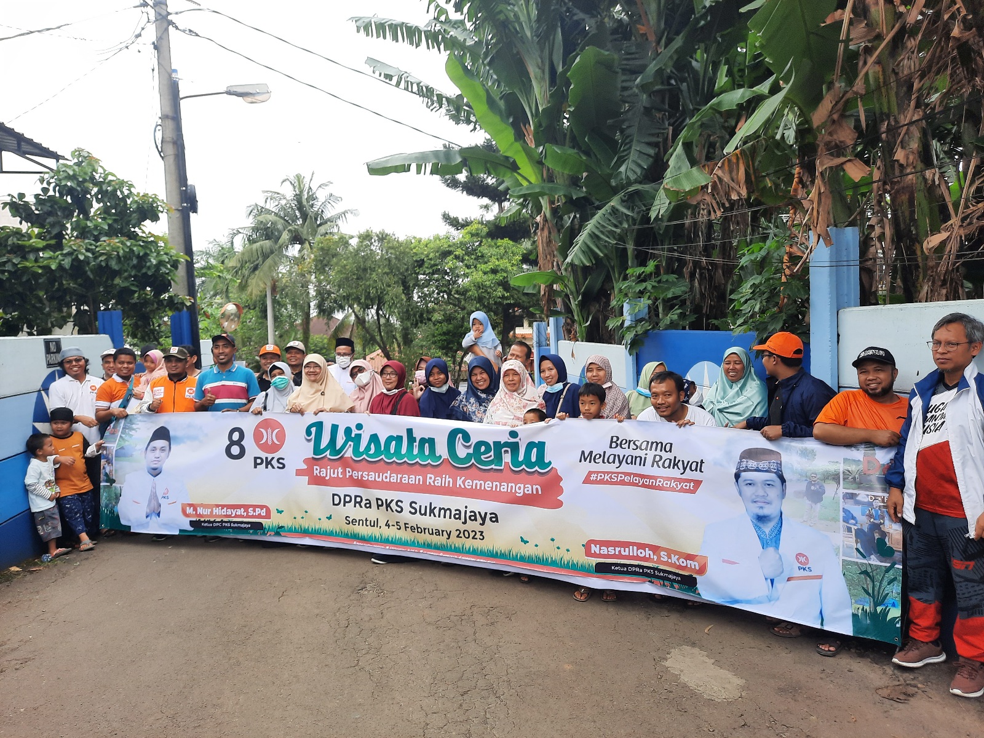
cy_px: 369
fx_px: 711
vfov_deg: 54.9
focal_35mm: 25
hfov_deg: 69.4
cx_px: 492
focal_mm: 4.6
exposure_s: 1/333
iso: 32
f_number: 2
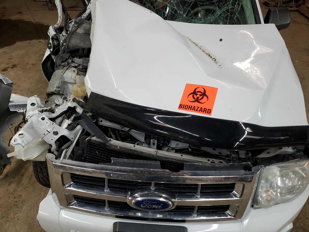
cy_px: 116
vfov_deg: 53.1
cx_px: 154
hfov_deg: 67.3
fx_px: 232
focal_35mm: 26
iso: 100
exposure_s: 1/60.2
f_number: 1.5
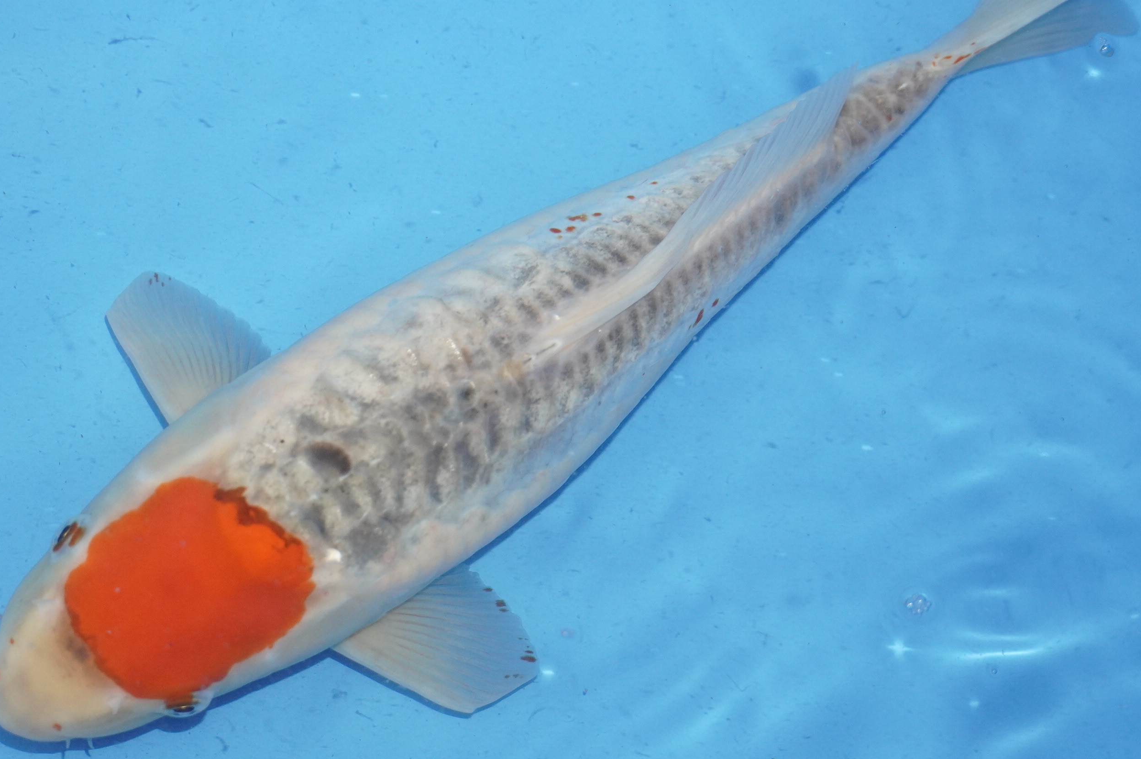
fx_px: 2755
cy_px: 371
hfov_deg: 23.4
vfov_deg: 15.7
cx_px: 517
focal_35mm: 87
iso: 1600
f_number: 5
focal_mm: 48
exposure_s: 1/160
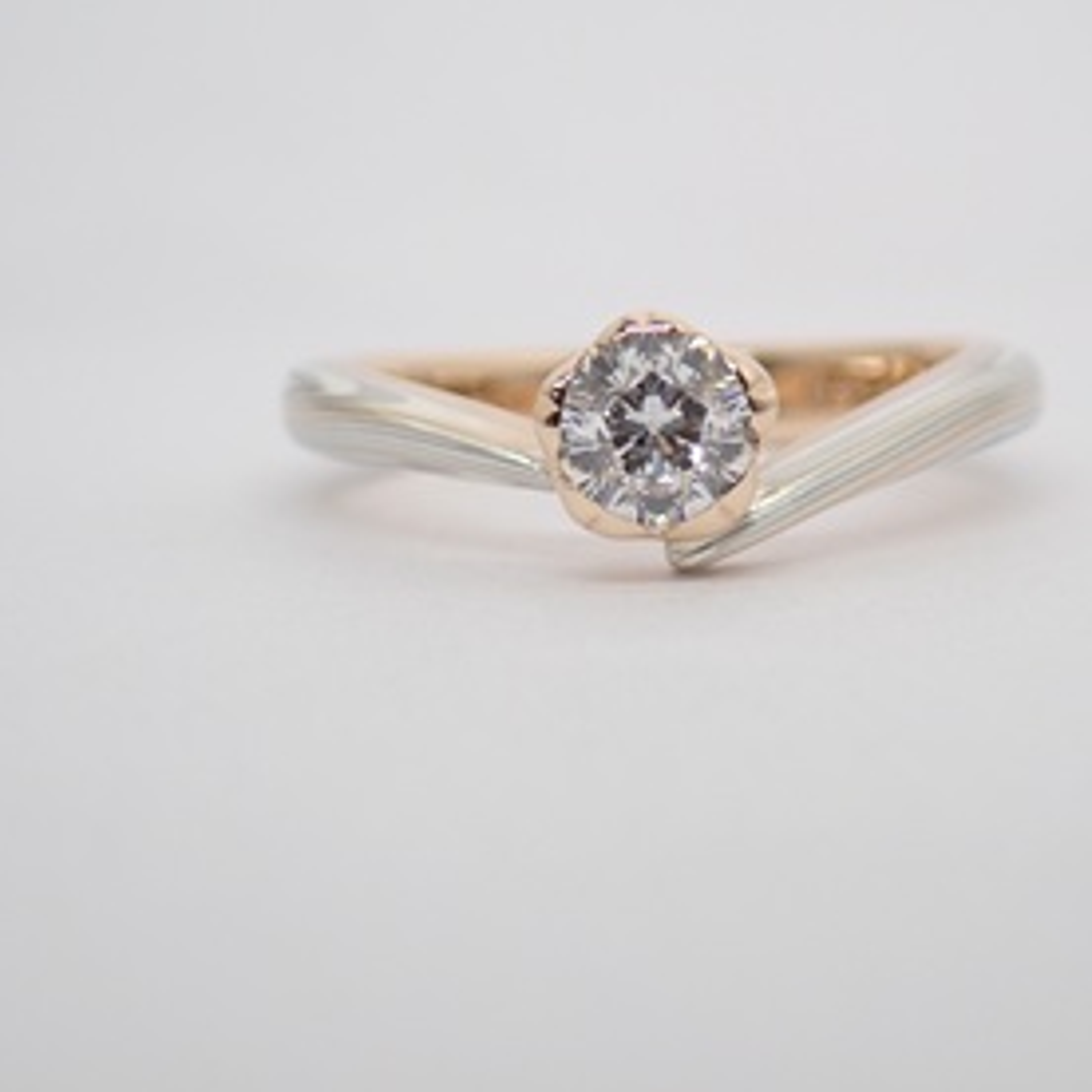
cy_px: 441
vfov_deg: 14.8
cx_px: 653
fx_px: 4211
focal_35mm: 118
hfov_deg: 14.8
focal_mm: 14.62
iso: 200
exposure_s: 1/125
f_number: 4.3
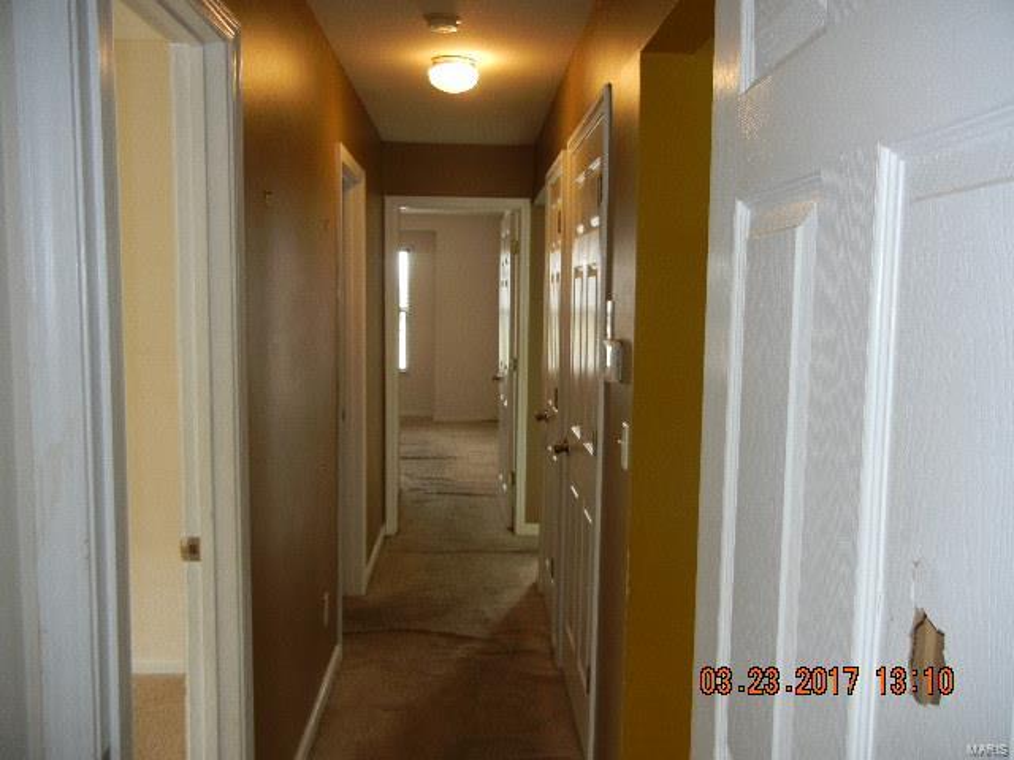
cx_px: 507
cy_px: 380
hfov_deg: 60.0
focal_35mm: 30
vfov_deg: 46.8
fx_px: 879
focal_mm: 5.4
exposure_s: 1/30
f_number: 3.5
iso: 200
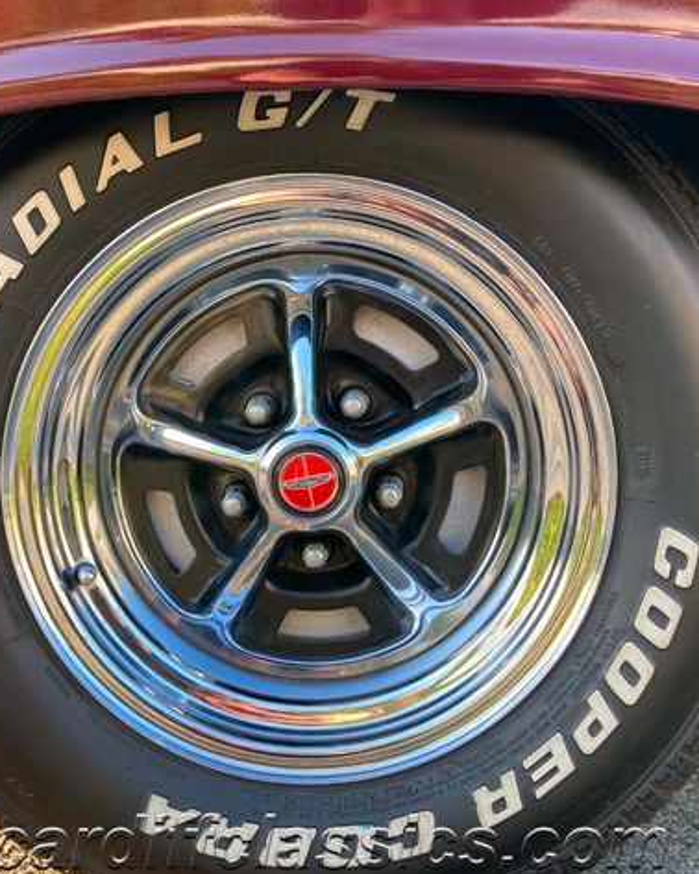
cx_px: 329
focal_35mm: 37
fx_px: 957
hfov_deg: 40.1
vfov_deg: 49.1
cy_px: 442
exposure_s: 1/121
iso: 50
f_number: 1.8
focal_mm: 3.99
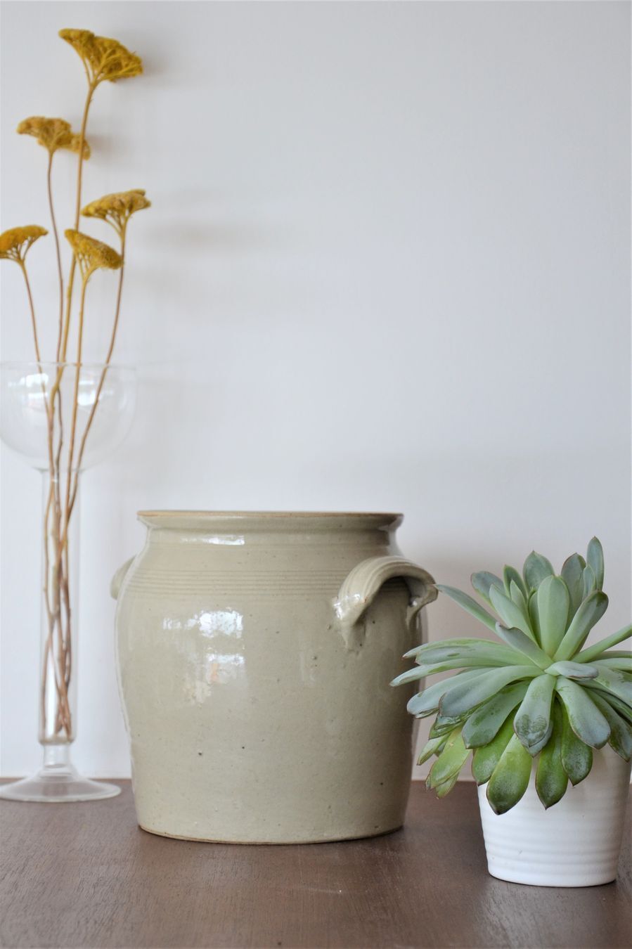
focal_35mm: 78
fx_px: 2055
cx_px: 316
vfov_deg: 26.0
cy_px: 474
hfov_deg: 17.5
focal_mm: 52
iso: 400
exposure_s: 1/80
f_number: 5
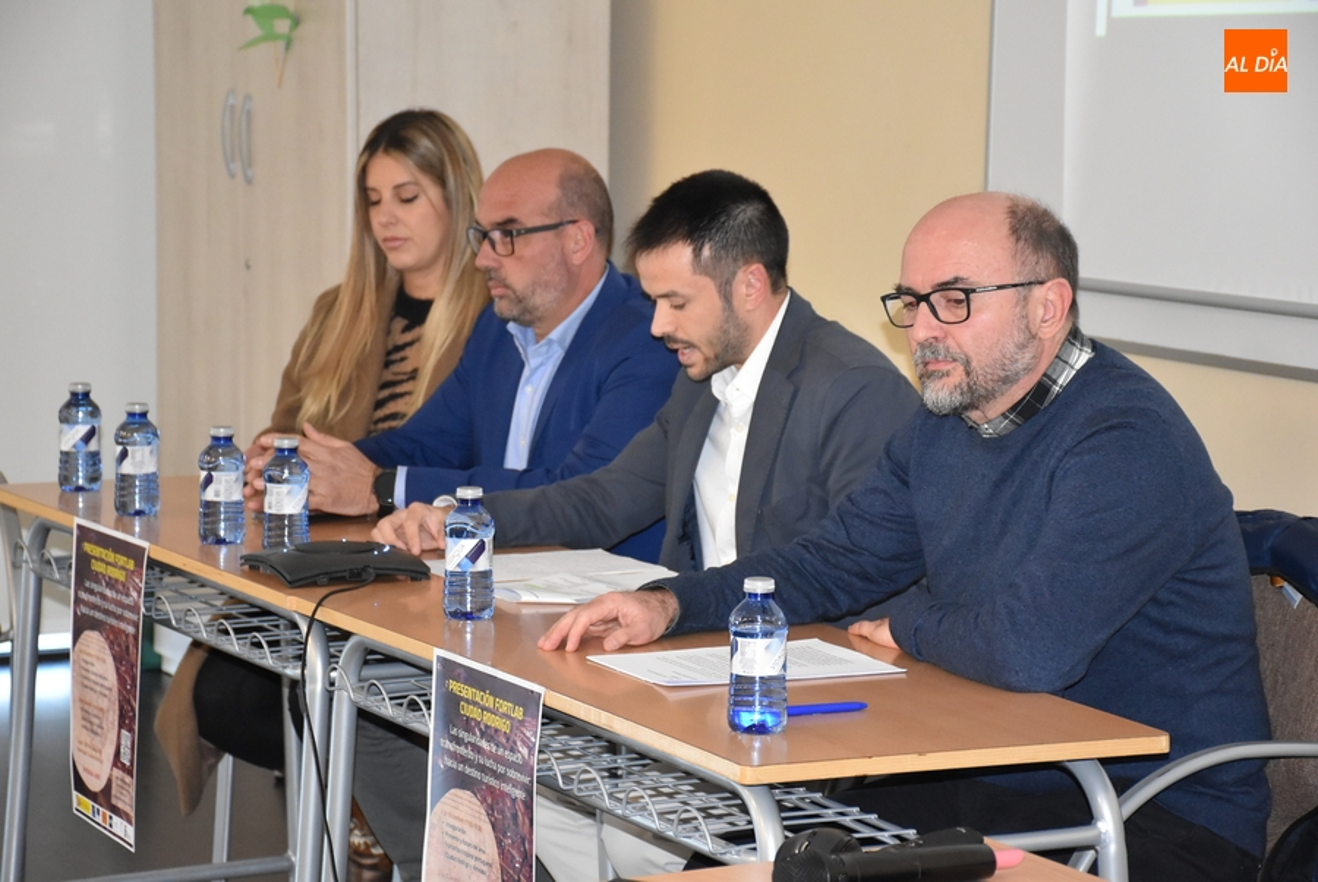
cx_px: 659
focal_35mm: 105
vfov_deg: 13.1
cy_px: 441
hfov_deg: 19.4
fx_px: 3848
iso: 3200
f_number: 5
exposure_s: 1/60
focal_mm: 70
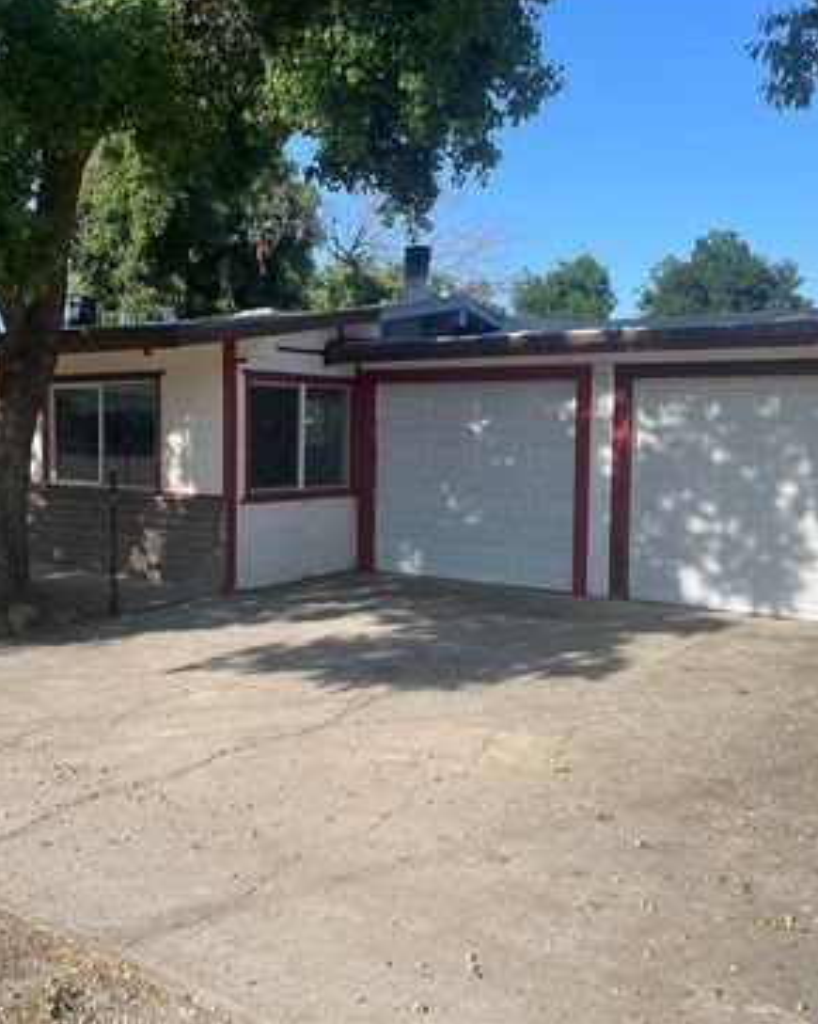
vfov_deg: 51.5
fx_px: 1060
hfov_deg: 41.4
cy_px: 498
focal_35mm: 35
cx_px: 240
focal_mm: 4.2
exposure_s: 1/1795
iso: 32
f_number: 1.6
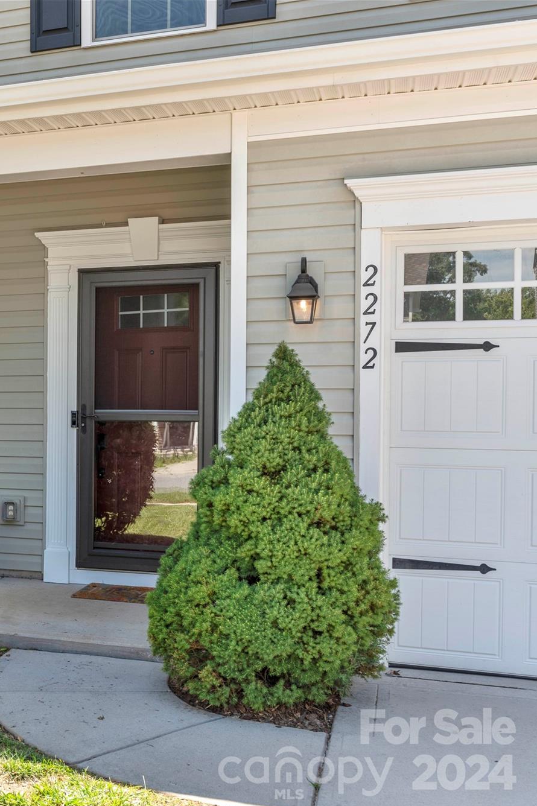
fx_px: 1030
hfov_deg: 26.8
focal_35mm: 46
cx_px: -59
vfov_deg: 42.8
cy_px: 411
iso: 100
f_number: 7.1
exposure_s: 1/100
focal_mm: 30
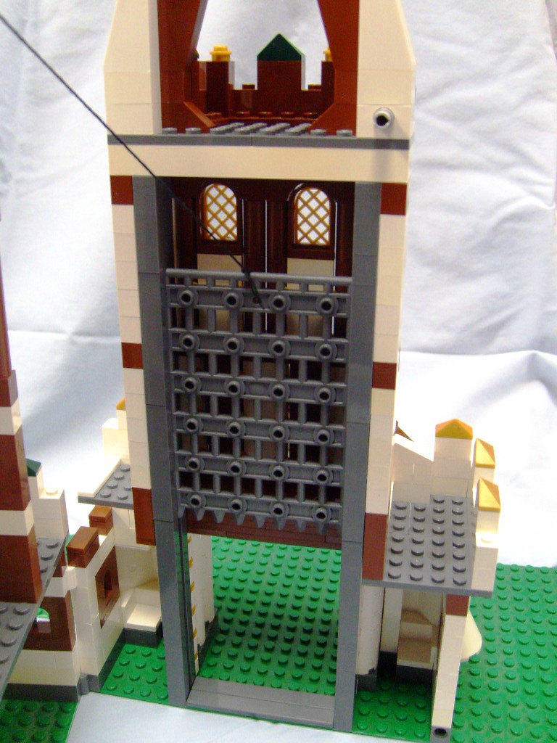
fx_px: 751
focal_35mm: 35
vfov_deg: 52.6
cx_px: 278
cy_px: 372
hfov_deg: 40.7
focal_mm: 5.8
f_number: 2.8
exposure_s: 1/45
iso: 200
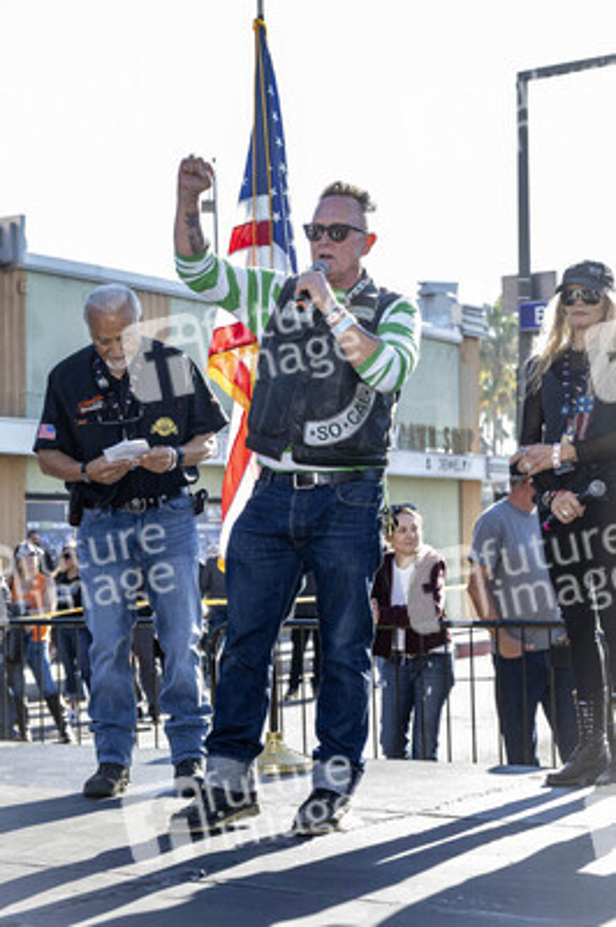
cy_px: 464
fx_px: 1517
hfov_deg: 23.0
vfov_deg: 34.0
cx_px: 308
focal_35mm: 59
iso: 400
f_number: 5.6
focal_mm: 59
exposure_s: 1/200
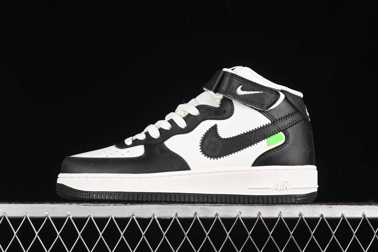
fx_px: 787
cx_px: 189
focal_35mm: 75
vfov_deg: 18.2
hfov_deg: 27.0
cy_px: 126
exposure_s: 1/80
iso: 160
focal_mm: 50
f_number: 7.1
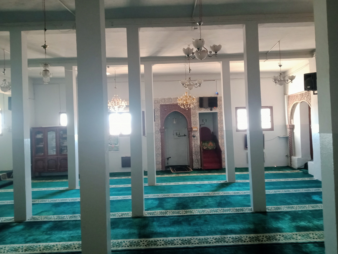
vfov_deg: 46.8
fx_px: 293
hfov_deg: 60.0
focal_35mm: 30
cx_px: 172
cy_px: 123
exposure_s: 1/33.3
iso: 913
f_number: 2.2
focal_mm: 3.37
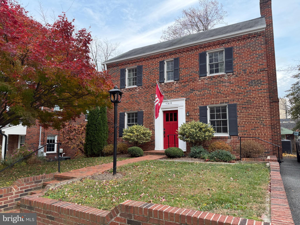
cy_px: 112
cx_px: 150
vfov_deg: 56.8
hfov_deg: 71.6
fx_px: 208
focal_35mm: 24
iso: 80
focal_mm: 6.76
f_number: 1.78
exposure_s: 1/312
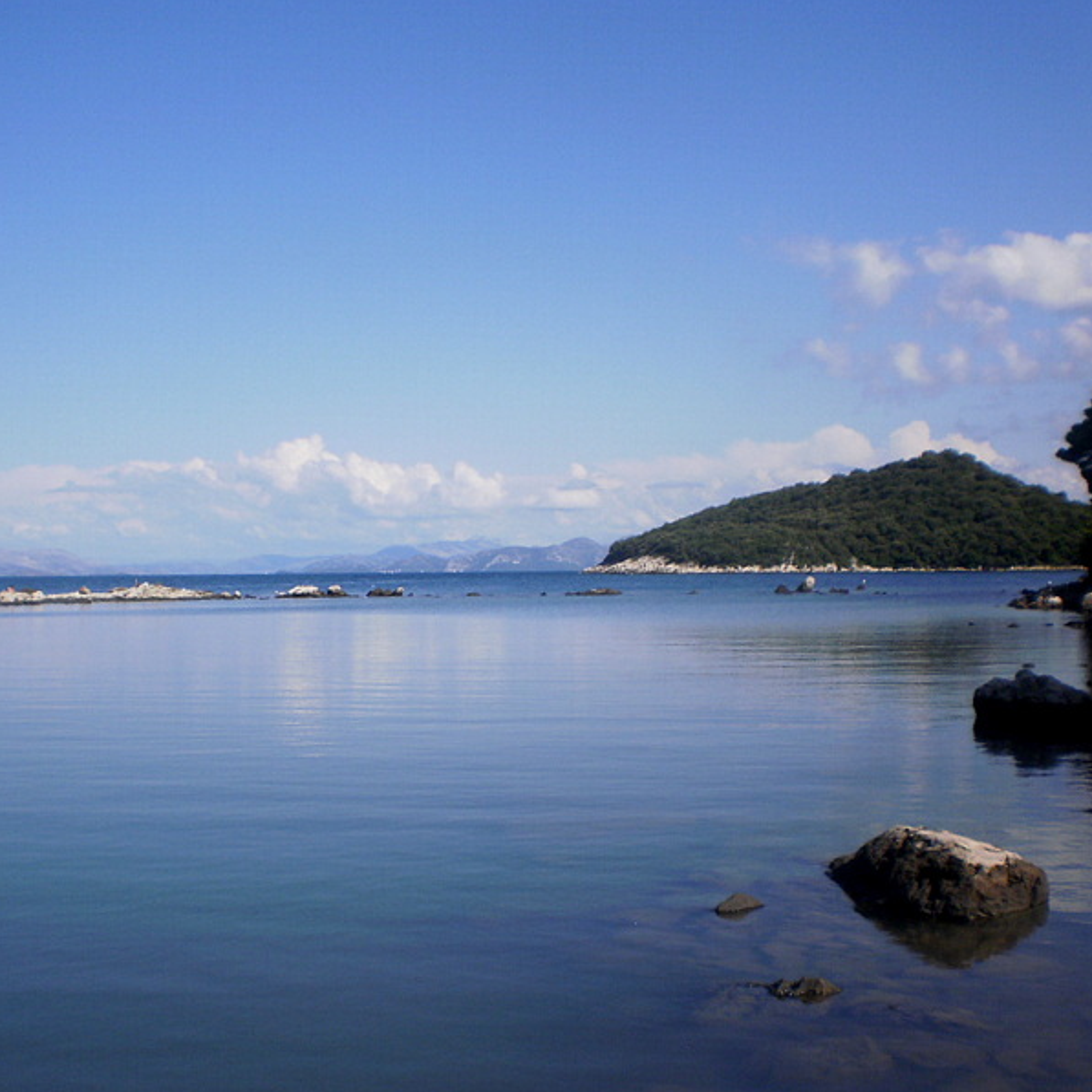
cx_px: 461
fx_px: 1606
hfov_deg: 37.5
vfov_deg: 37.6
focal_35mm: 45
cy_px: 545
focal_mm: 6.3
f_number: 4.6
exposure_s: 1/1250
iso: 100
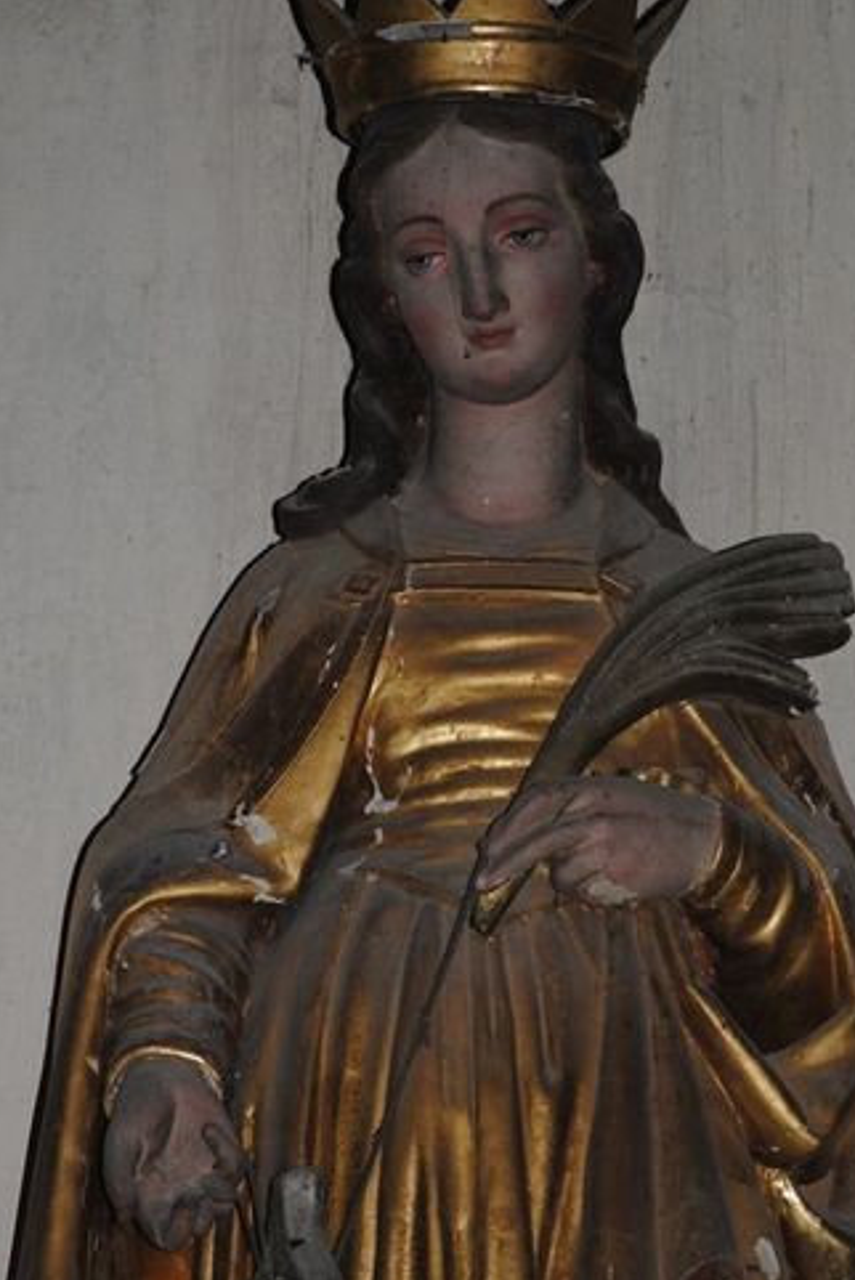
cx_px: 451
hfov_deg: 6.0
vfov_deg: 9.0
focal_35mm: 229
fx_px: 8136
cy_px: 736
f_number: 5.6
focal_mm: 105
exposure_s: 1/60
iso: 200
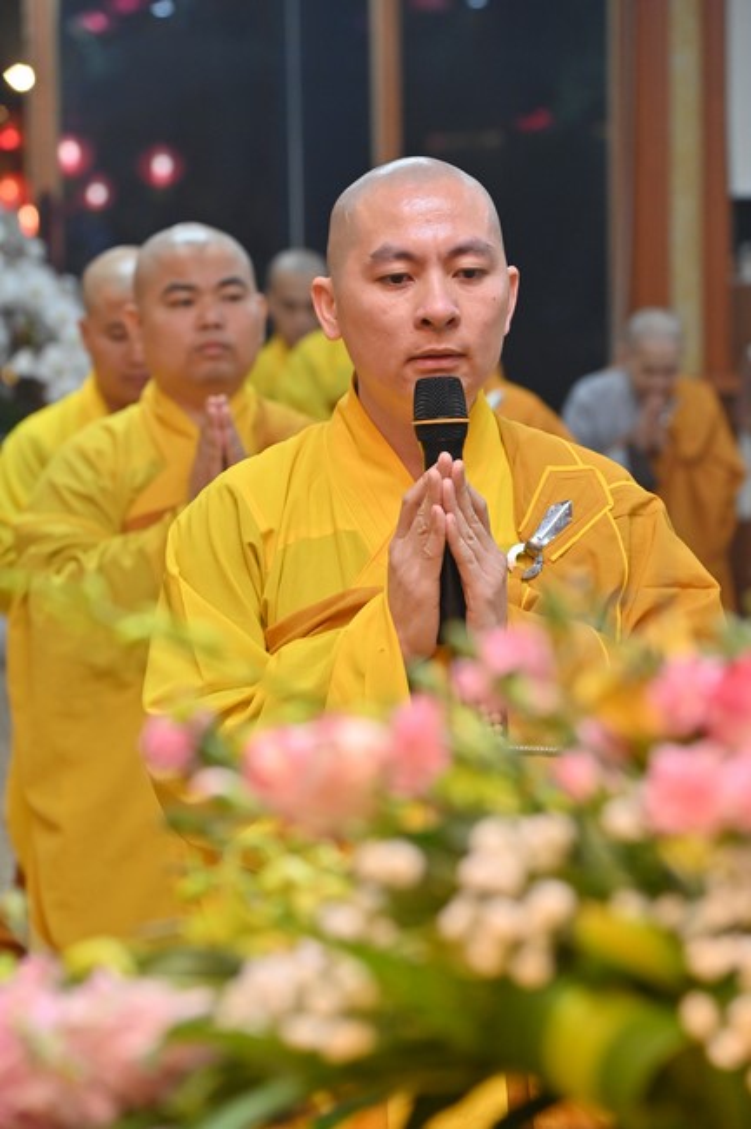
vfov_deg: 17.1
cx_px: 376
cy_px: 564
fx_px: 3763
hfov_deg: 11.4
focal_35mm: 120
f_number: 5.6
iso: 2000
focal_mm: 120
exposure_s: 1/125
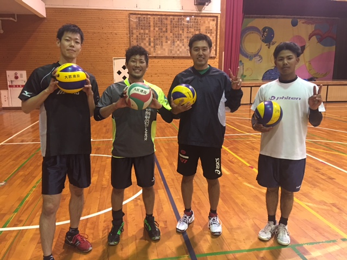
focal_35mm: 29
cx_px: 174
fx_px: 291
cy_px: 130
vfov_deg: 48.2
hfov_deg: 61.7
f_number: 2.2
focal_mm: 4.15
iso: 100
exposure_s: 1/8
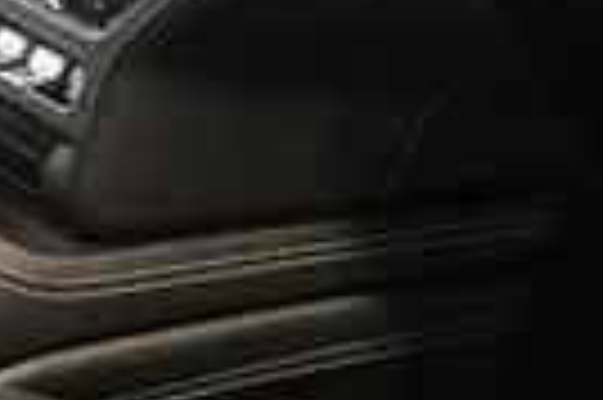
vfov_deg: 7.8
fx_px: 2877
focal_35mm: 172
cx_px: 387
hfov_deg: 12.0
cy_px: -148
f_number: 3.8
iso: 4000
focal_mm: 24
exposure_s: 1/60
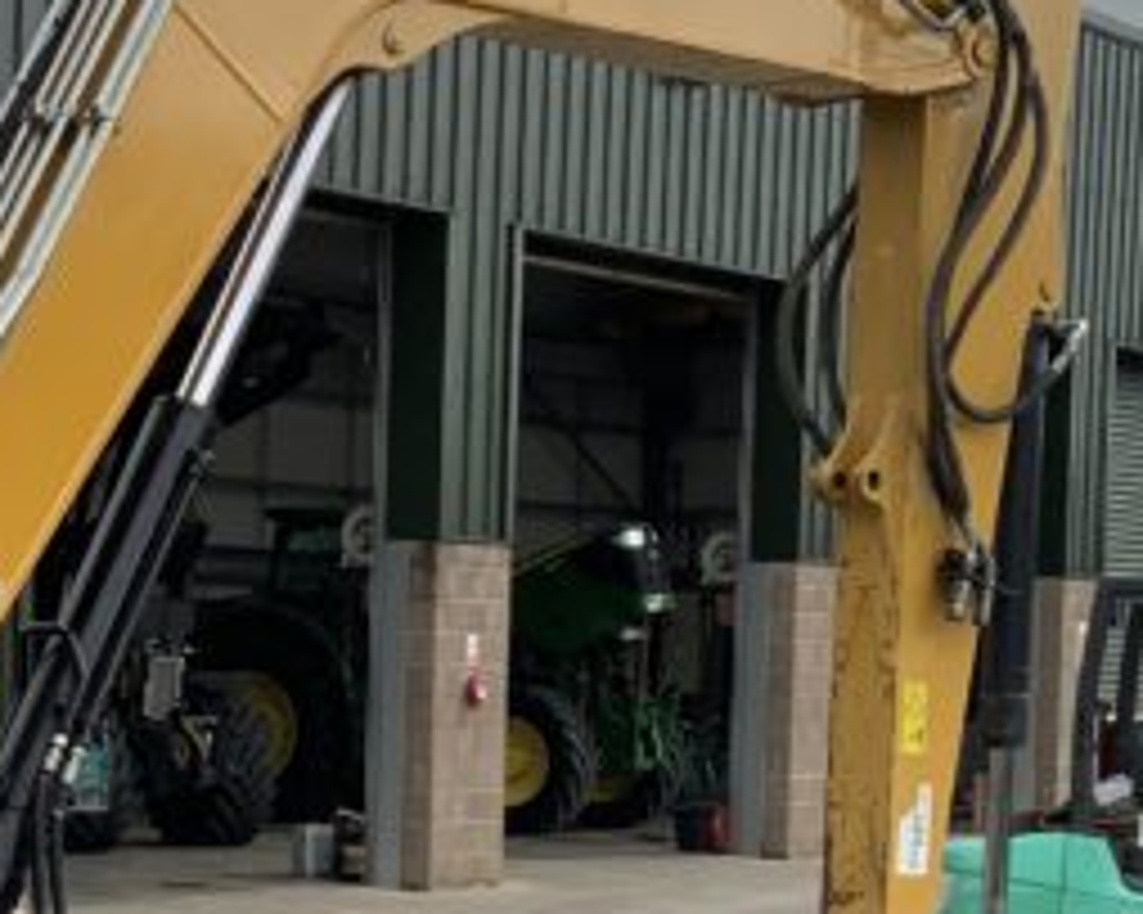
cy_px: 842
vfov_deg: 13.4
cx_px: -108
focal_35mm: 114
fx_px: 3855
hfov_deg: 16.4
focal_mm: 3
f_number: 1.8
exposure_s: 1/1168
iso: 16
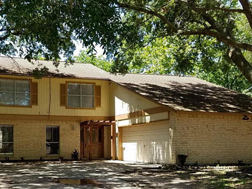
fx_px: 306
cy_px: 120
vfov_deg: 34.1
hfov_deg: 44.0
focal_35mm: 42
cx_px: 79
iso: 50
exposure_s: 1/490
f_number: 1.7
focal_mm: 4.2
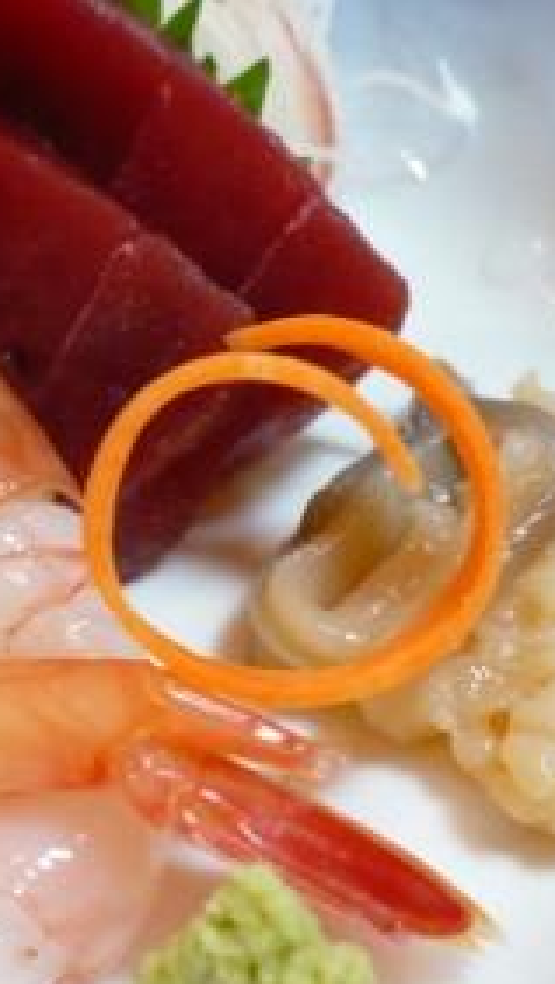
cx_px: -17
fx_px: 1671
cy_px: 415
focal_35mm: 64
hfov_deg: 18.3
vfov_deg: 32.8
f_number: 2.8
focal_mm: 6.1
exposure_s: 1/13
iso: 200
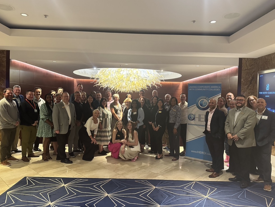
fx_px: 199
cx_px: 135
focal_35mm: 25
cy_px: 101
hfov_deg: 69.4
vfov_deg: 54.9
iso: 800
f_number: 1.78
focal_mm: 6.86
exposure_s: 1/40
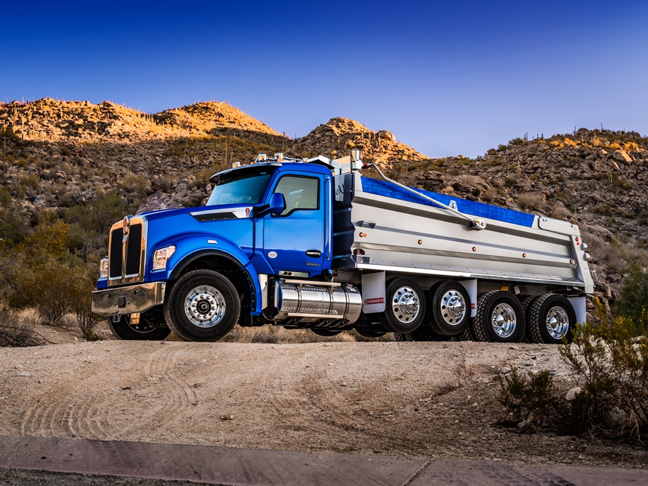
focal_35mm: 57
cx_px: 324
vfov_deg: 25.7
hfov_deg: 33.8
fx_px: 1067
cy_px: 243
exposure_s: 1/10
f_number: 8
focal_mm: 72
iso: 100
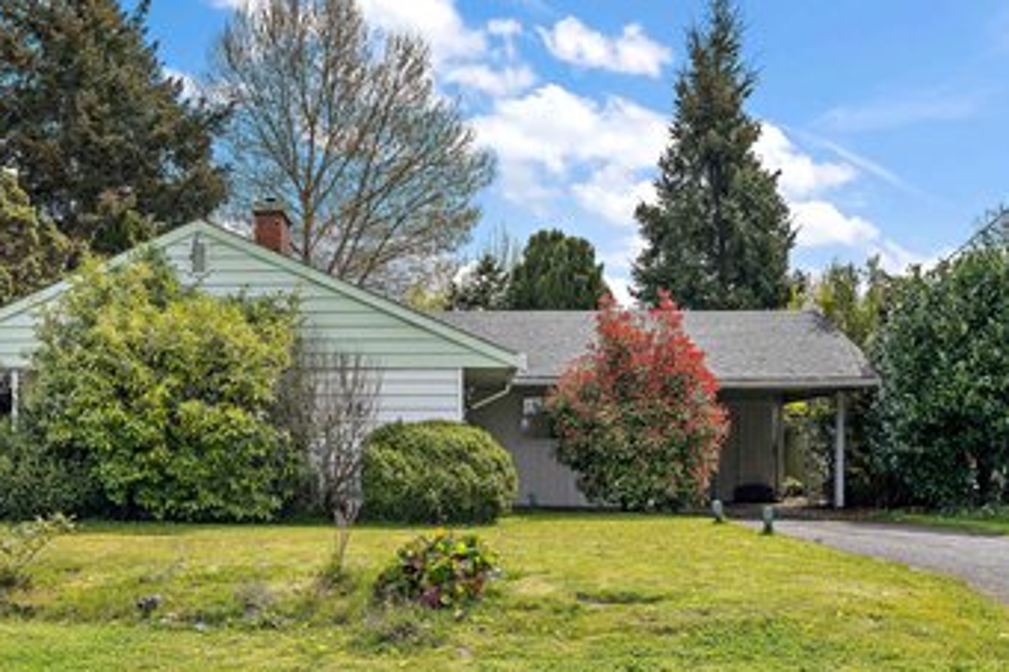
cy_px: 382
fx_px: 1036
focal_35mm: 37
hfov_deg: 51.3
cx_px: 368
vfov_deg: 35.8
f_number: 7.1
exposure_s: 1/50
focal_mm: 29
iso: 100
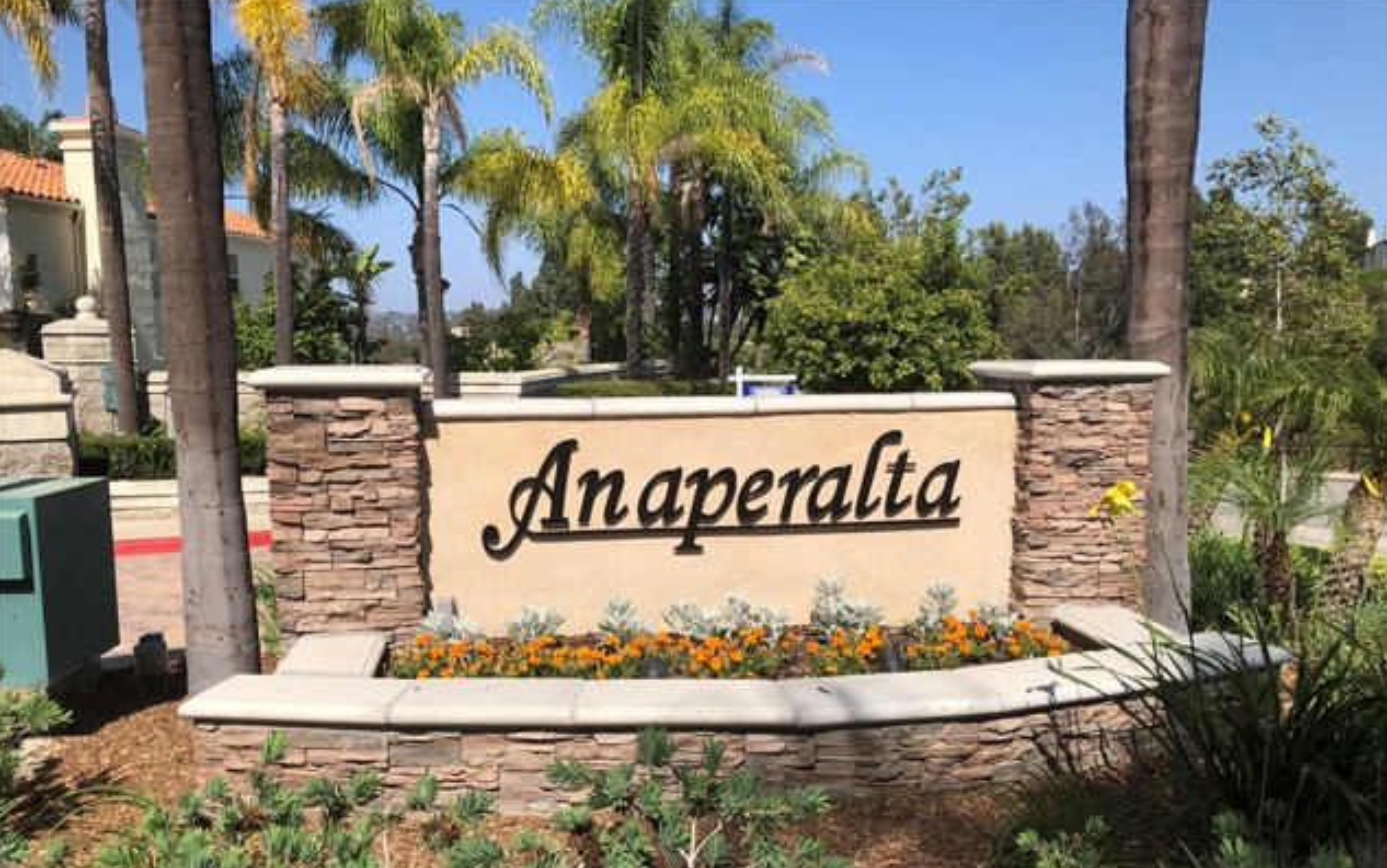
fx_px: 1134
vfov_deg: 41.7
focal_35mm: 30
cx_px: 697
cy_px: 517
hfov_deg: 62.9
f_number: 1.8
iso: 20
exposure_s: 1/2288
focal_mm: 3.99
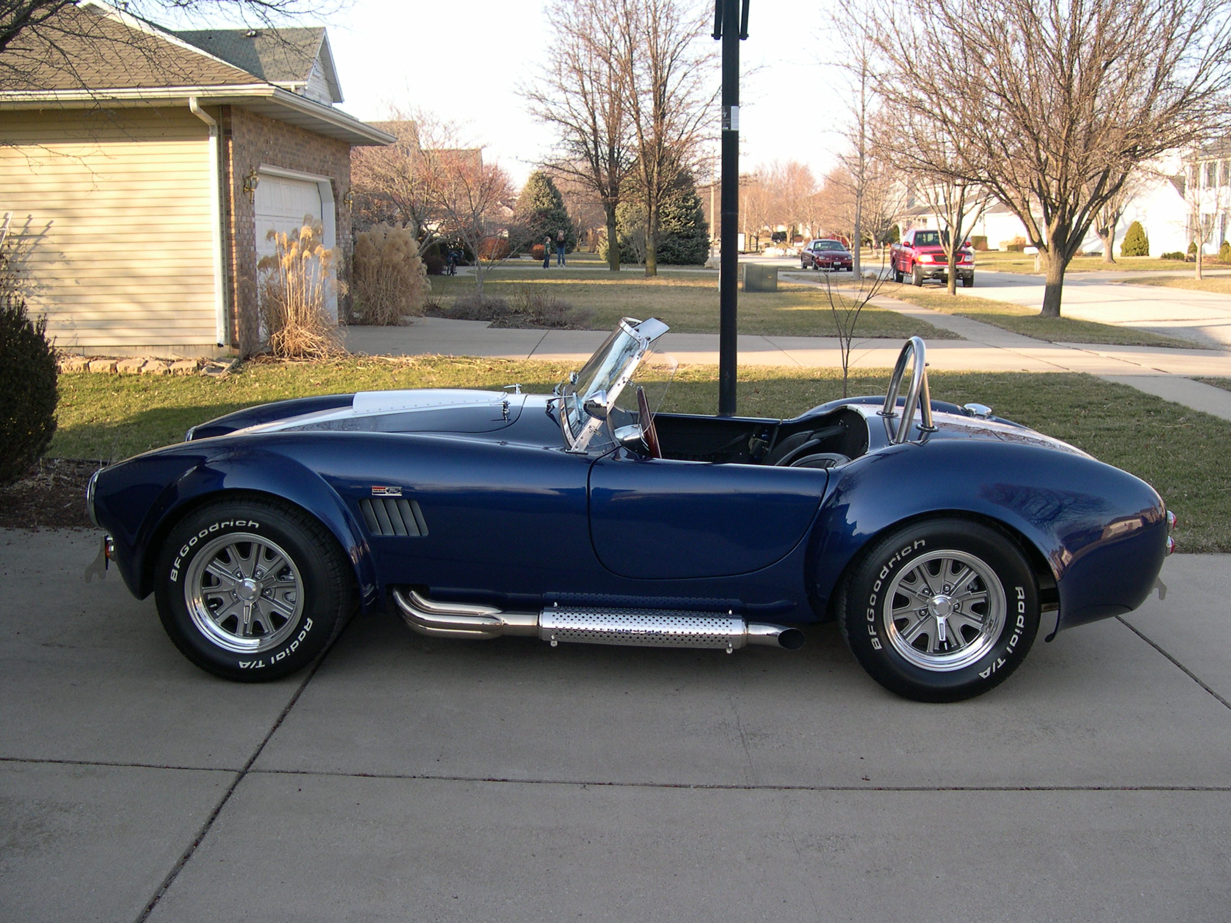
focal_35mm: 38
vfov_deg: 37.7
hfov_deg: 49.0
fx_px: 1351
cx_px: 616
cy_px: 462
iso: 100
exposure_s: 1/272
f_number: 2.8
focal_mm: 8
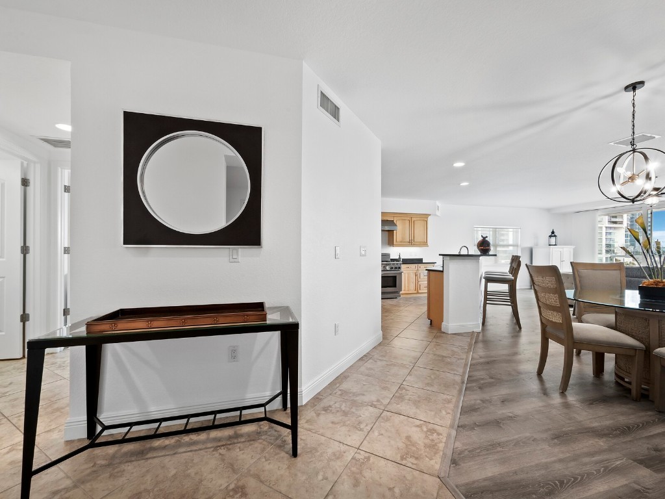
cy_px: 250
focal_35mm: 14
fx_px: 269
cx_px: 332
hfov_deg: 102.1
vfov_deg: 85.7
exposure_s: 1/2
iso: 400
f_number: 11
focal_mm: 7
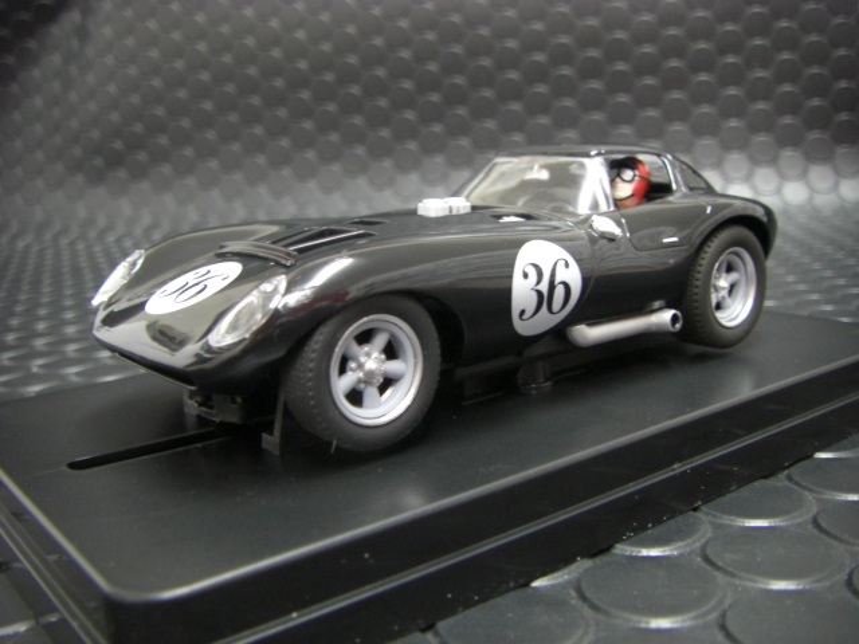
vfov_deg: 37.7
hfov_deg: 49.0
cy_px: 322
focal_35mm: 38
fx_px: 943
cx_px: 430
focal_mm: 6.3
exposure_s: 1/8
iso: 200
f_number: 3.4
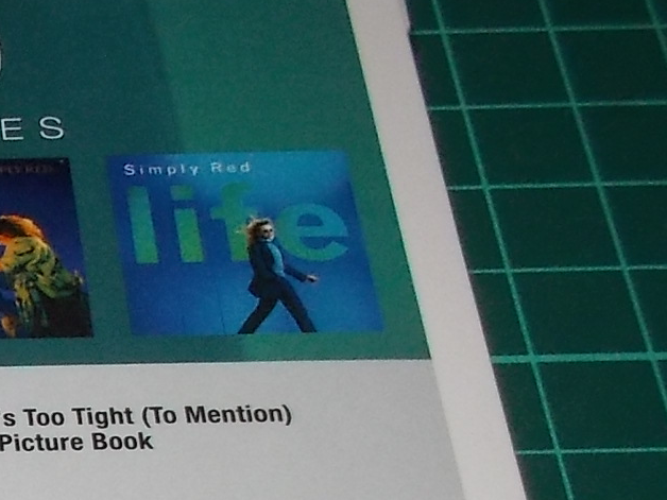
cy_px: 738
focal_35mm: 105
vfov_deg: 13.3
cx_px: -387
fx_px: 2023
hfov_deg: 16.7
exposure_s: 1/30
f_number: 3.3
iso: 200
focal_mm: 4.1
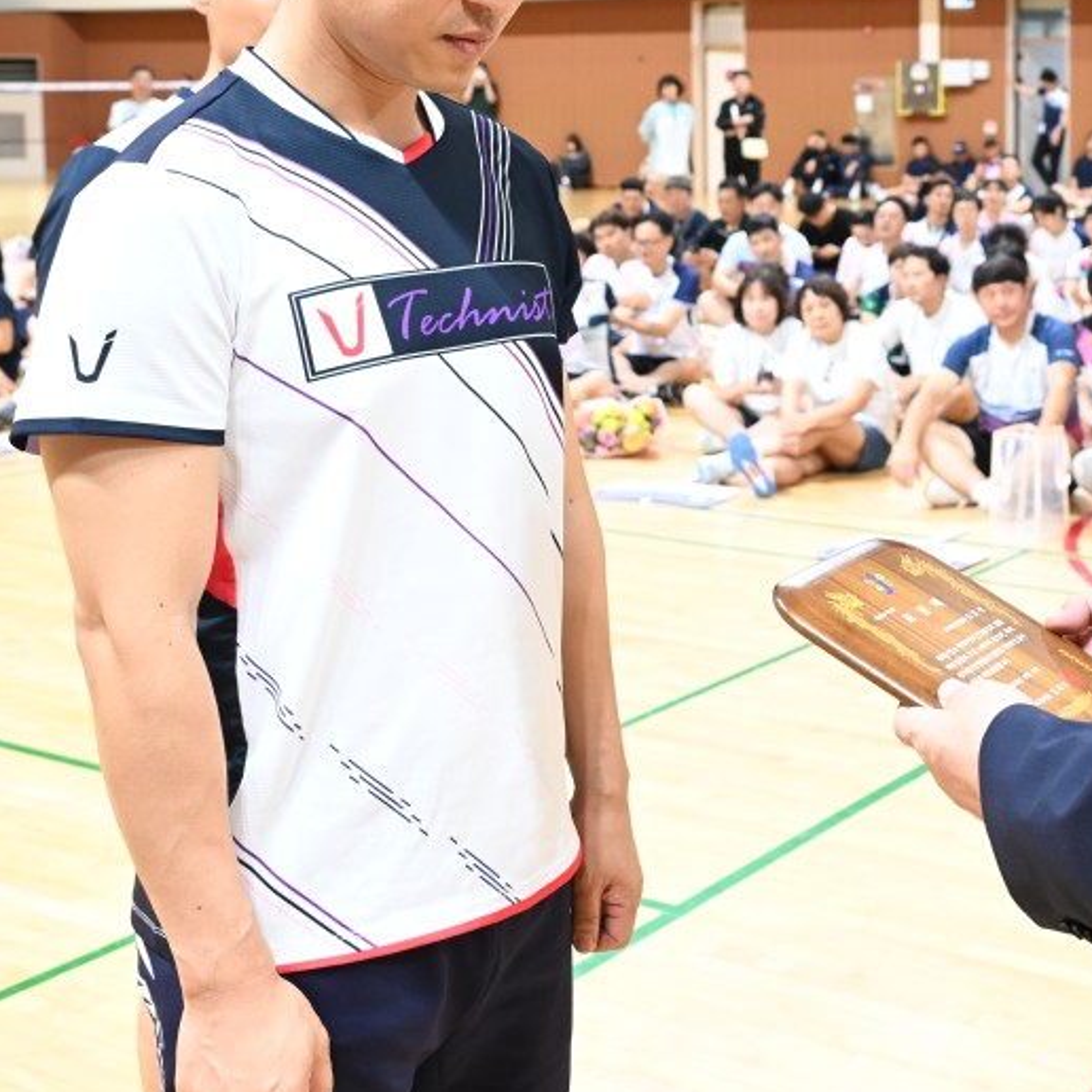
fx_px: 2143
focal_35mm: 60
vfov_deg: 28.3
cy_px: 312
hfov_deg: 28.2
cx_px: 811
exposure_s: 1/160
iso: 2000
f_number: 5
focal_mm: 28.5
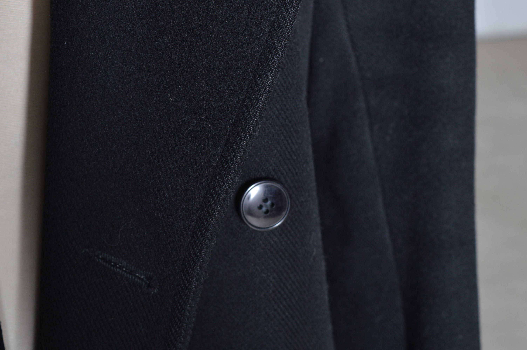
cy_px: 175
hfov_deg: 24.6
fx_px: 1207
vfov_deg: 16.5
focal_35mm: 82
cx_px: 264
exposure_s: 1/160
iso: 400
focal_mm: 55
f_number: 9
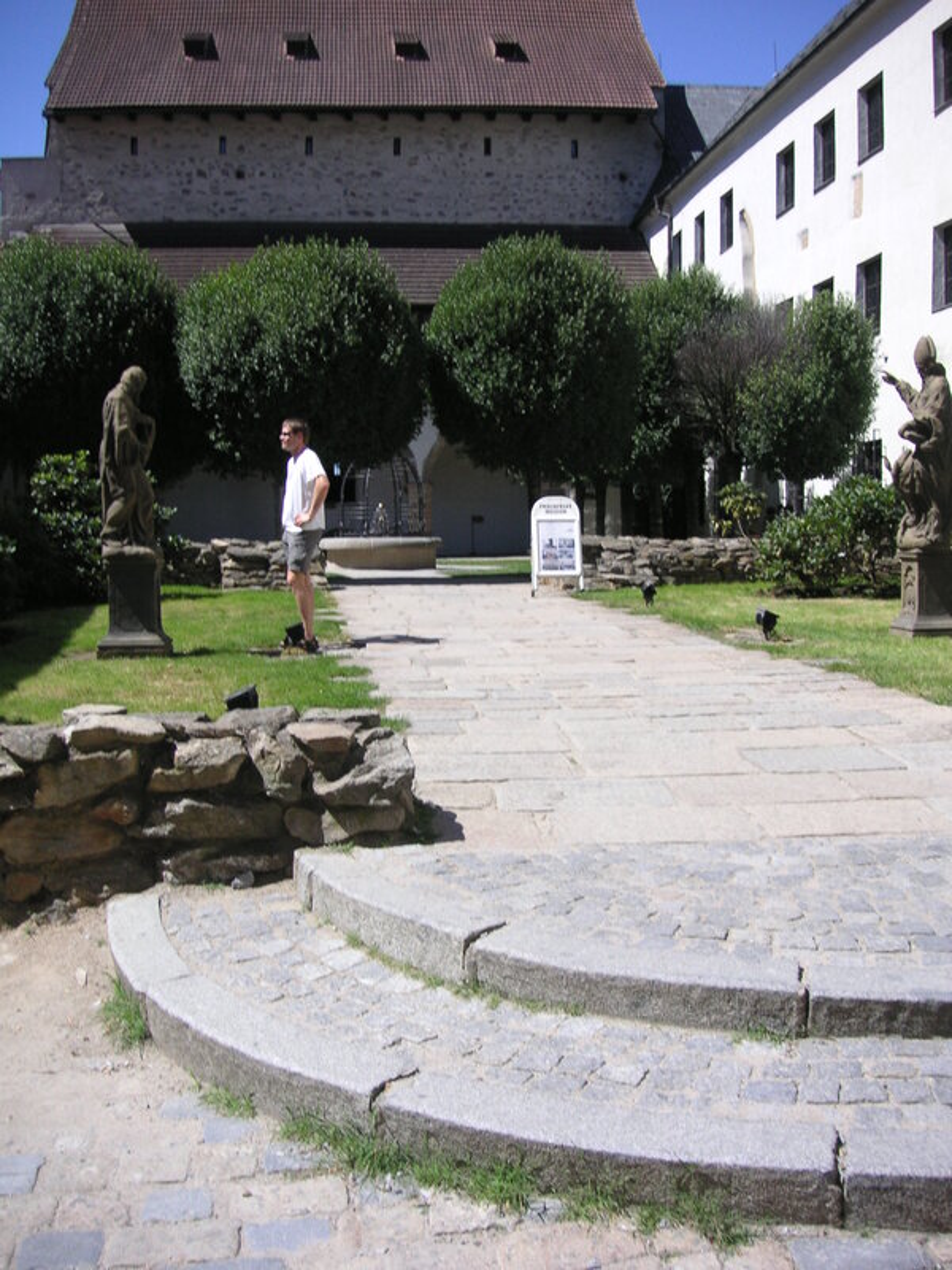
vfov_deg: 50.1
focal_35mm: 37
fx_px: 1357
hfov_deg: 38.7
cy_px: 635
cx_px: 476
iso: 50
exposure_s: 1/180
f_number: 6.7
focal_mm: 6.1
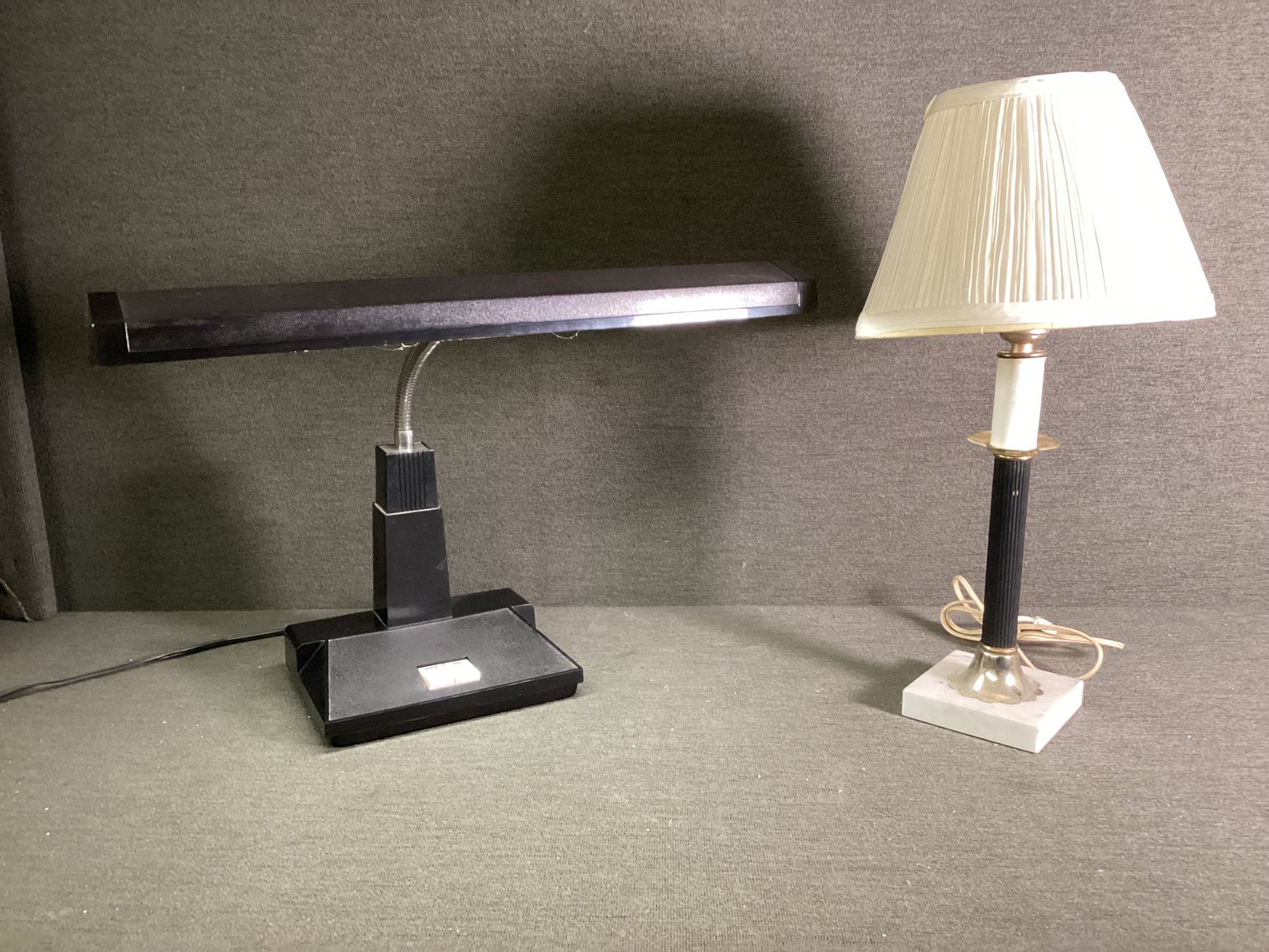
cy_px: 476
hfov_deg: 58.3
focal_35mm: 31
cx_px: 634
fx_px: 1137
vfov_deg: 45.4
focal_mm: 3.3
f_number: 2.4
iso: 400
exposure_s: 1/60
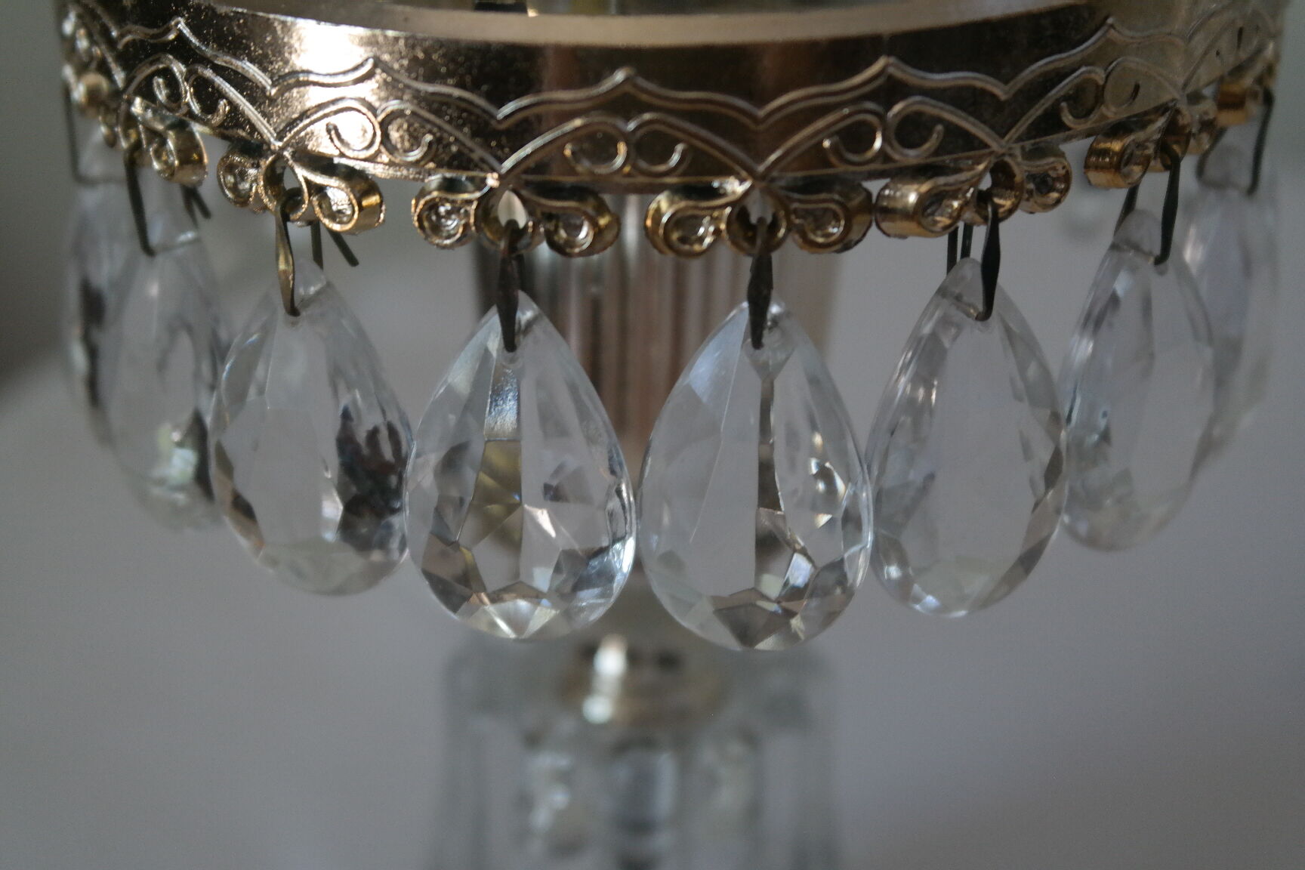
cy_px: 435
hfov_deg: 26.3
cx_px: 652
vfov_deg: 17.7
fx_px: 2791
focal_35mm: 77
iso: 1600
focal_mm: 50
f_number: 5.6
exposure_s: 1/80
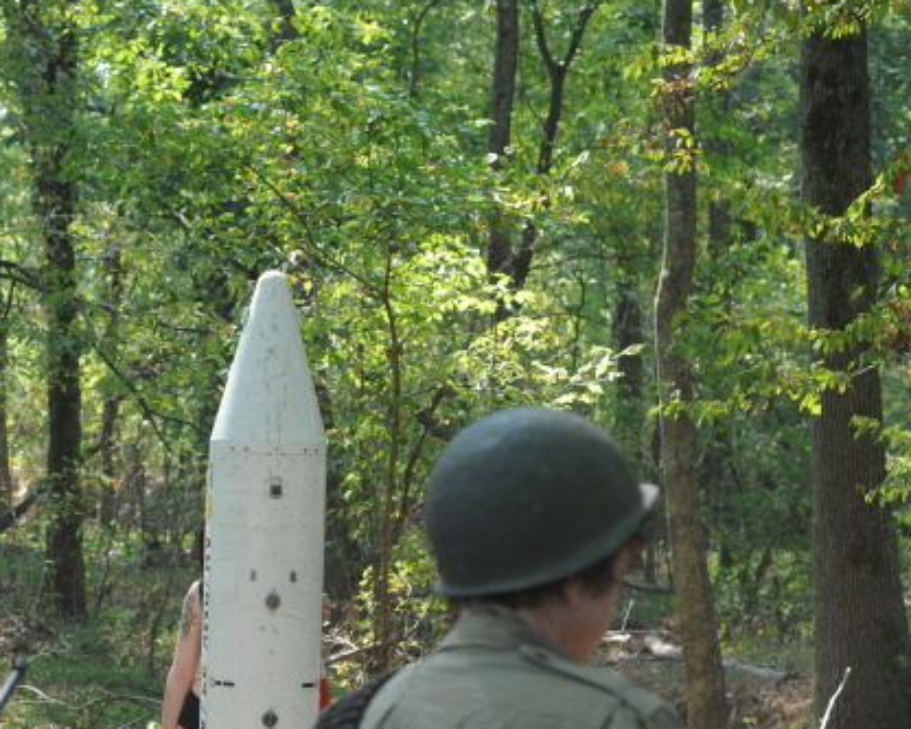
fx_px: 2616
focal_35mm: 97
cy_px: 545
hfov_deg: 19.5
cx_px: 142
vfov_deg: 15.8
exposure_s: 1/125
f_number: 5.6
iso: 200
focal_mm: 50
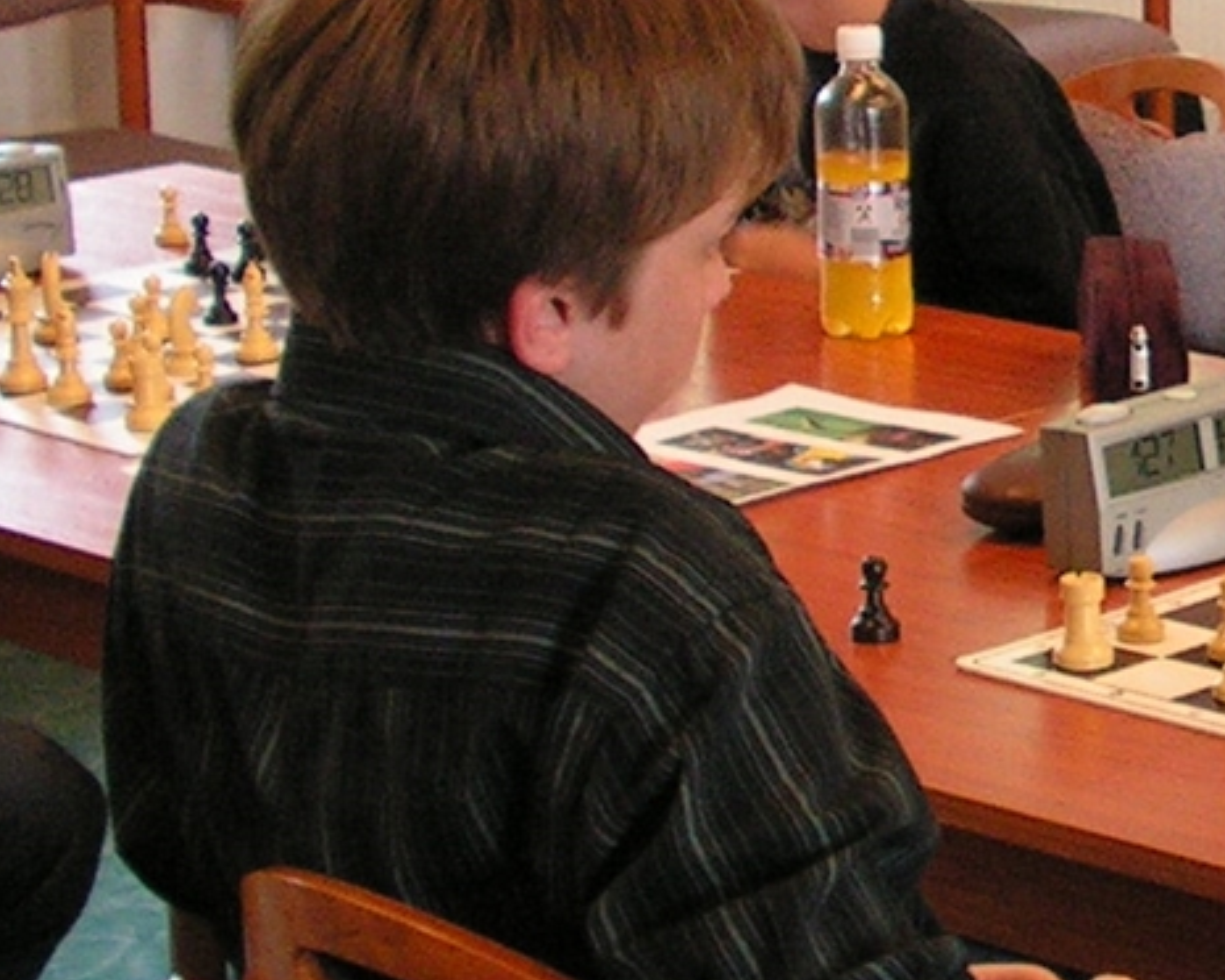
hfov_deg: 15.4
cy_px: 313
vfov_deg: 12.7
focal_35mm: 121
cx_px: 1449
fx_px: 4387
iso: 160
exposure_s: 1/40
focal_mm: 6
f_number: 3.2
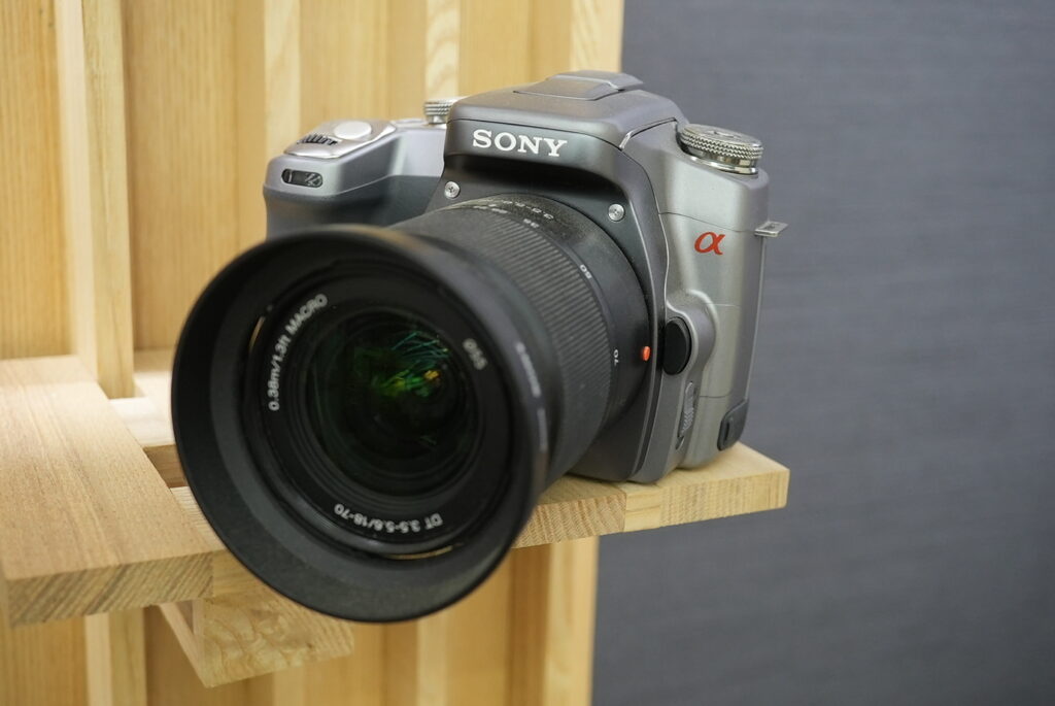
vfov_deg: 29.9
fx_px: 1320
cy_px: 353
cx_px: 528
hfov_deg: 43.6
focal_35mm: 45
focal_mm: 30
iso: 2000
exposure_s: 1/50
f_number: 8
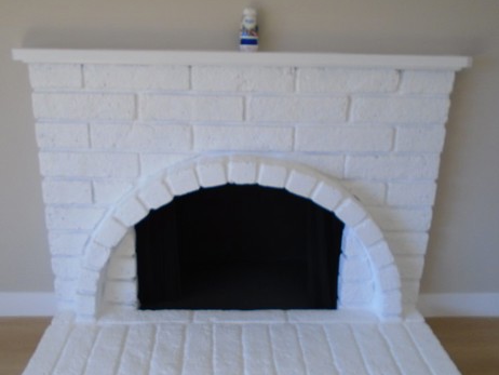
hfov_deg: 51.3
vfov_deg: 39.6
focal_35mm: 36
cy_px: 220
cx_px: 242
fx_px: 519
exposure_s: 1/40
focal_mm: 4.6
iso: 100
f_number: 3.2
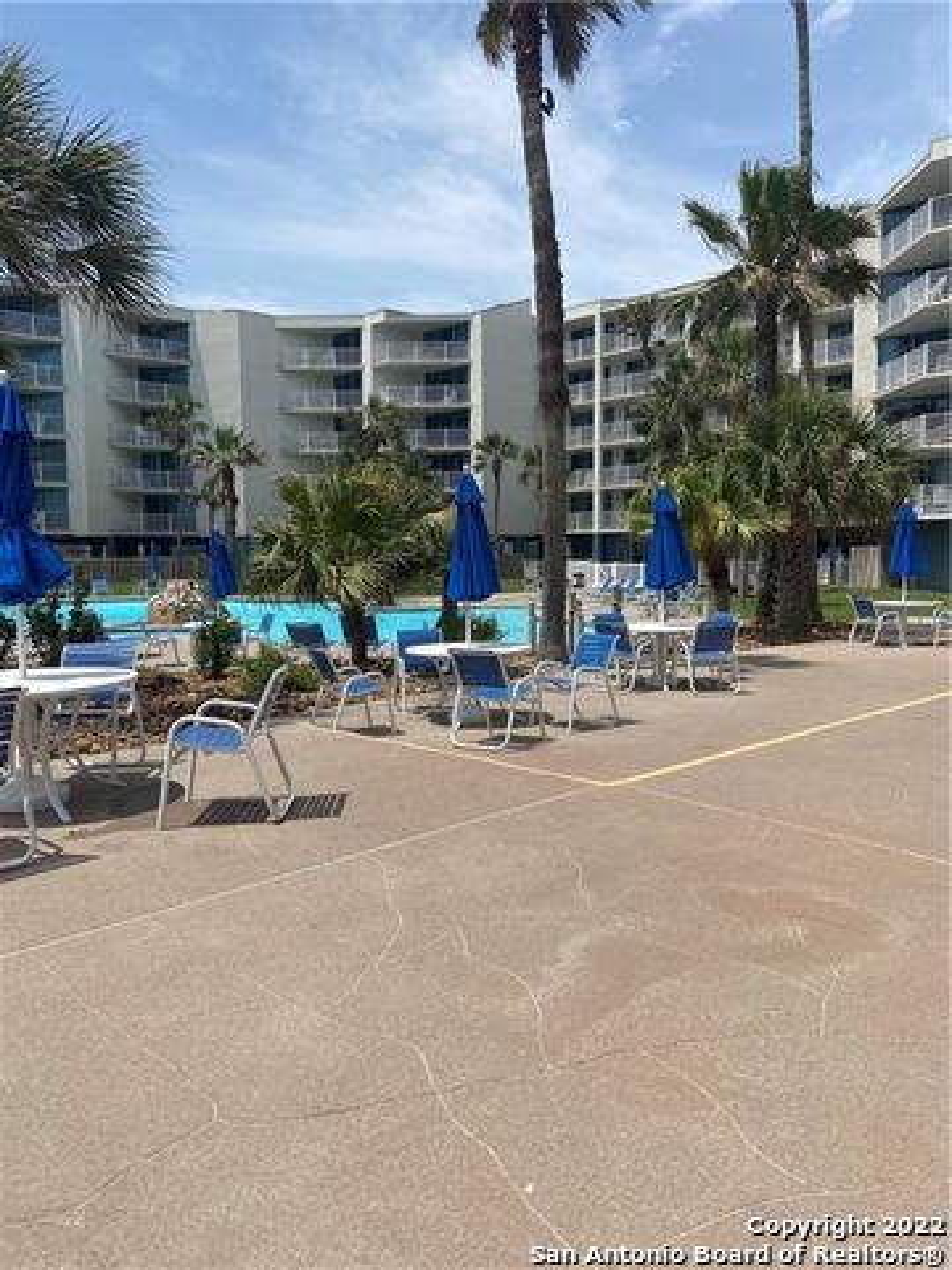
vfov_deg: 67.3
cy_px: 635
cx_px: 476
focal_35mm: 26
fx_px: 953
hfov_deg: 53.1
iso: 32
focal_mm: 4.25
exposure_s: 1/5025
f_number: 1.8
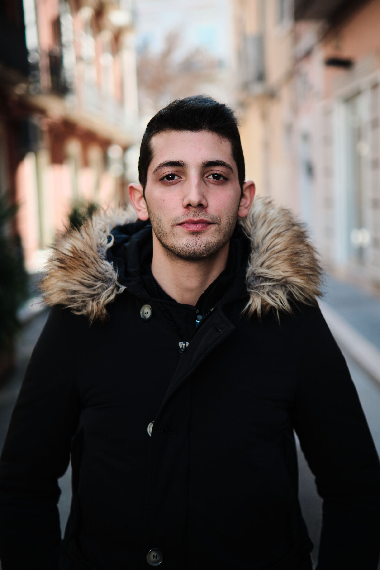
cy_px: 285
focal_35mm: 50
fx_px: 792
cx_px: 190
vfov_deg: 39.6
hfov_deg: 27.0
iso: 400
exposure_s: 1/1600
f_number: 1.4
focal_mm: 33
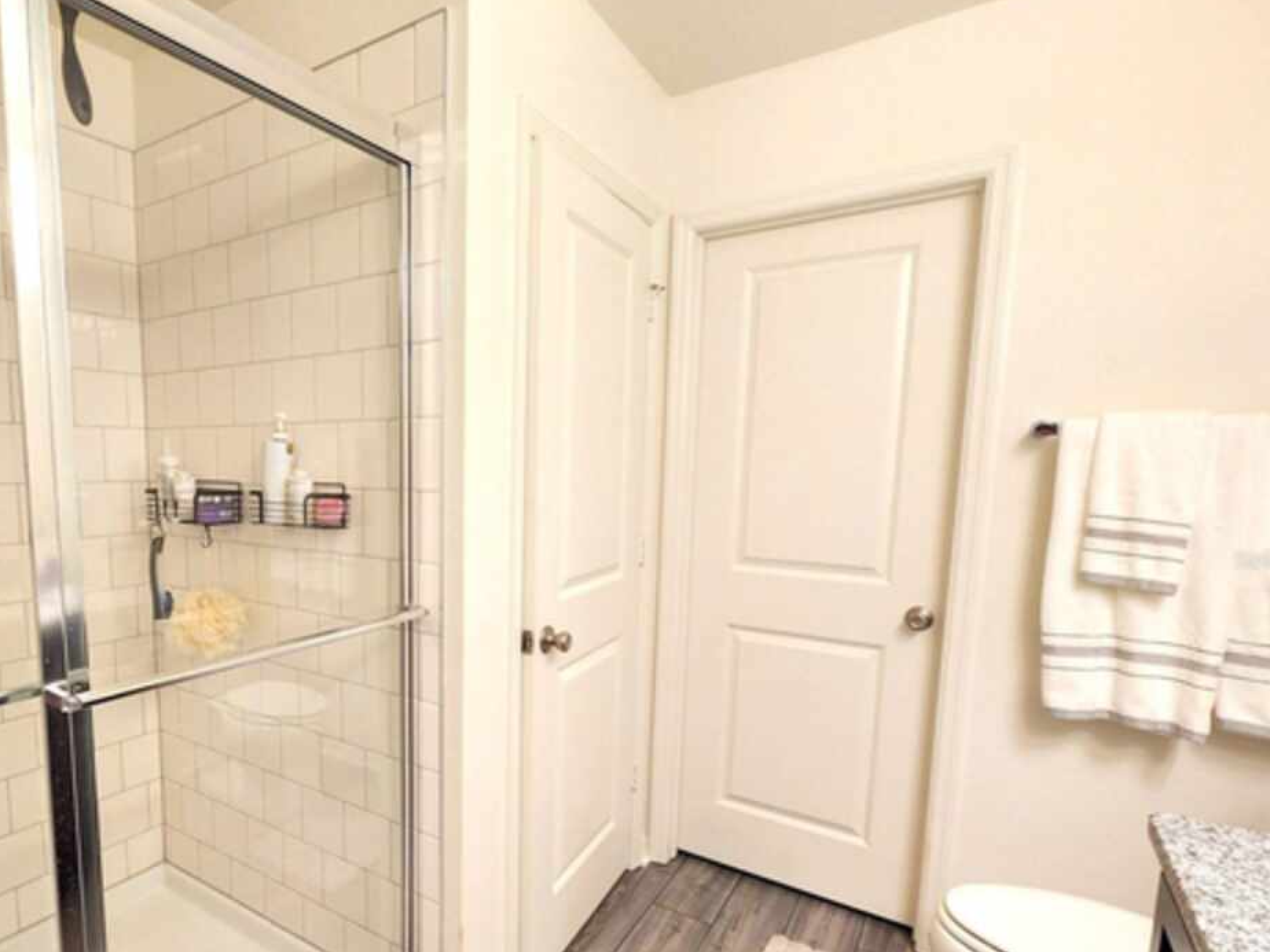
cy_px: 559
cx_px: 458
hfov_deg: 85.6
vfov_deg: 71.0
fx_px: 660
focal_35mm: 18
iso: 160
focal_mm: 2.2
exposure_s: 1/60
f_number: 2.2
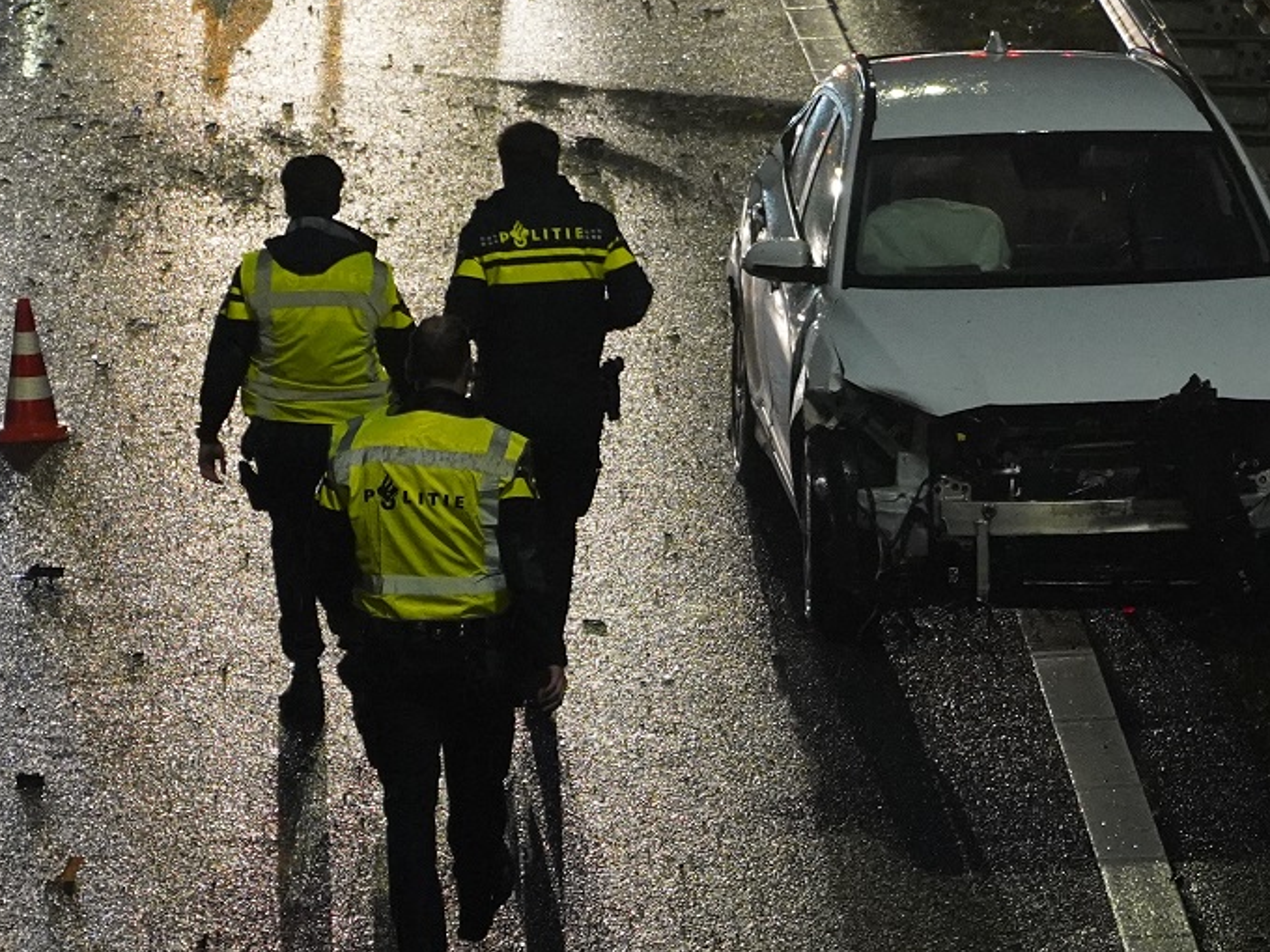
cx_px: 986
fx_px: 10456
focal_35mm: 285
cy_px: 454
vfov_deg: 5.2
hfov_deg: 6.9
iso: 6400
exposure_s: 1/125
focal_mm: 105
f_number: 4
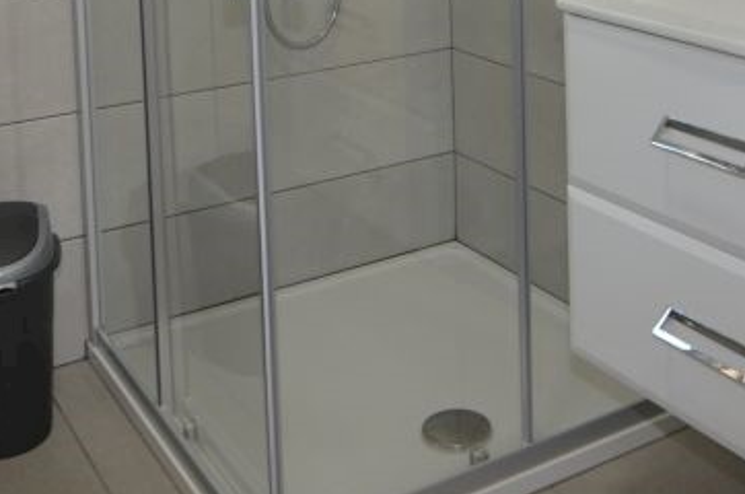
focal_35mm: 55
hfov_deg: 36.1
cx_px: 504
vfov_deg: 22.5
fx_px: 1129
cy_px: -116
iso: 200
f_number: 4
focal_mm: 11
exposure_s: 1/60
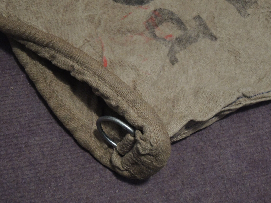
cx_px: 136
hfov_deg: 42.1
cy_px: 102
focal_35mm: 45
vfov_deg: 32.2
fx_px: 352
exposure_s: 1/5
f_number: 2.8
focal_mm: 8.1
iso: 800
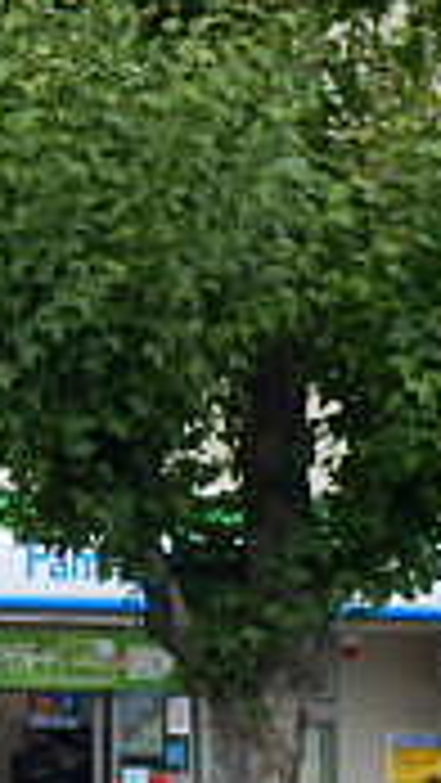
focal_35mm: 252
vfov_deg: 8.5
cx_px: -752
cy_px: 590
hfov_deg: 4.7
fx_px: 5234
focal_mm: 11.1
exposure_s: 1/125
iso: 80
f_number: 4.6
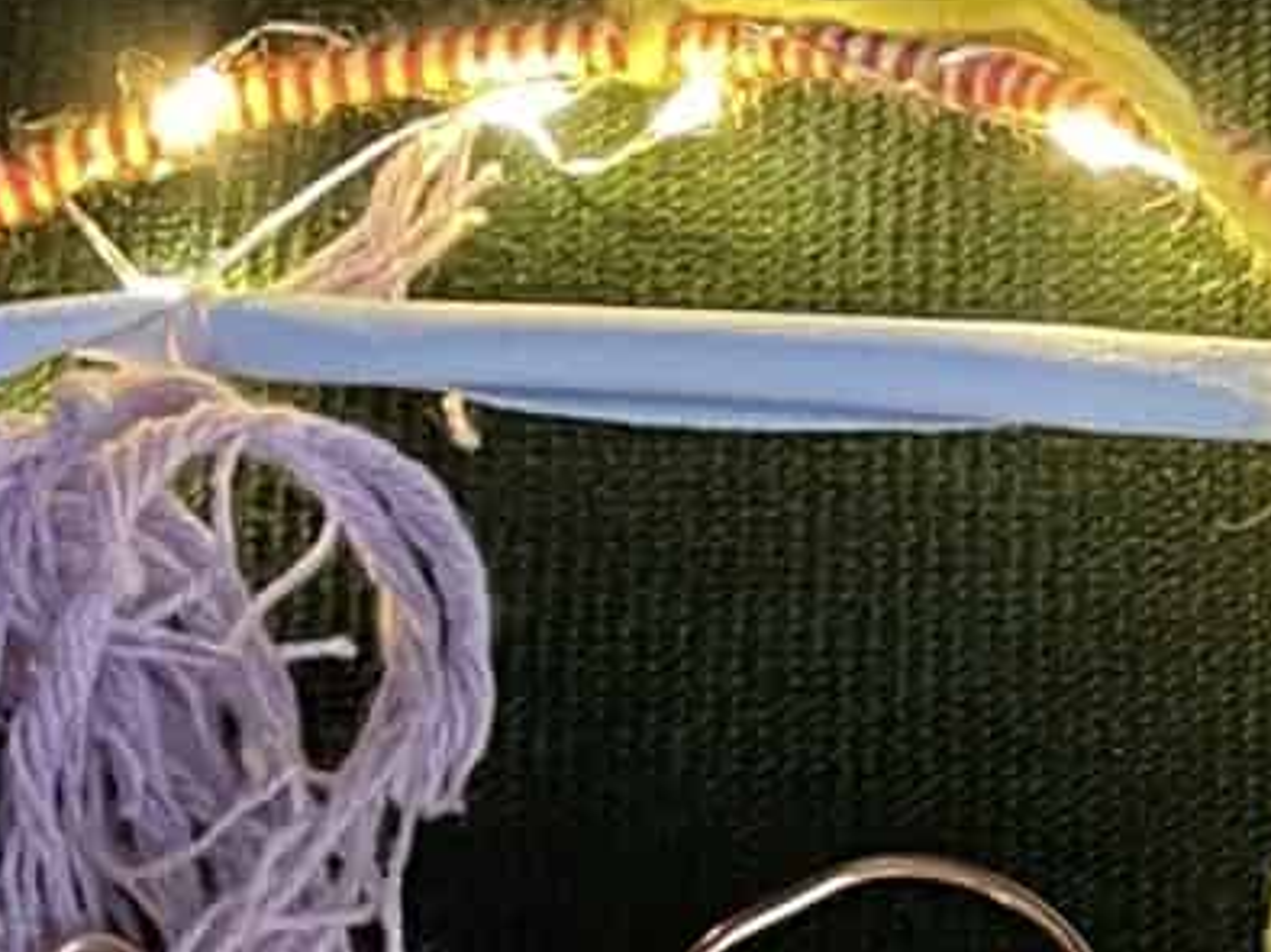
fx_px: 6201
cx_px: 3416
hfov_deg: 9.8
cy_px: 2401
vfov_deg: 8.0
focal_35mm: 169
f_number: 1.6
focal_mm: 4.2
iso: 125
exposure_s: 1/65
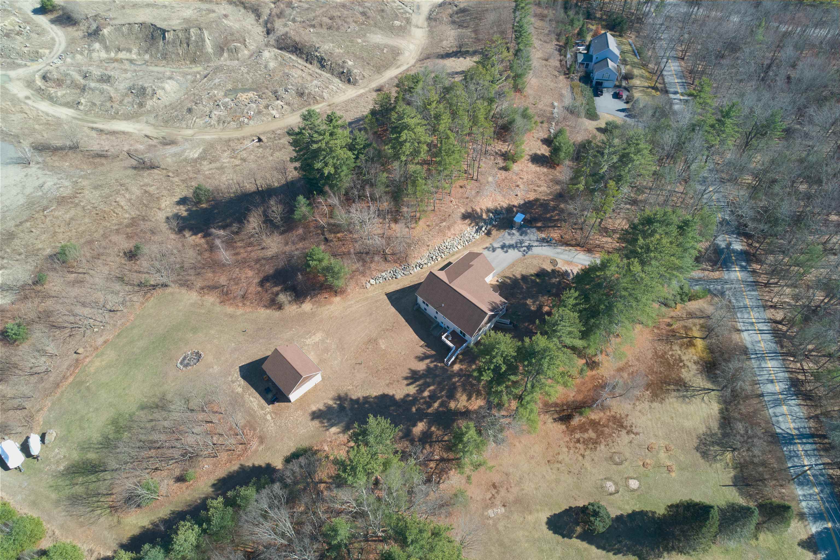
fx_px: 513
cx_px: 420
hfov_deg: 78.6
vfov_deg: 57.2
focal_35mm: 22
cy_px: 280
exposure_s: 1/1000
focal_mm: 8.4
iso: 120
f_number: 2.8
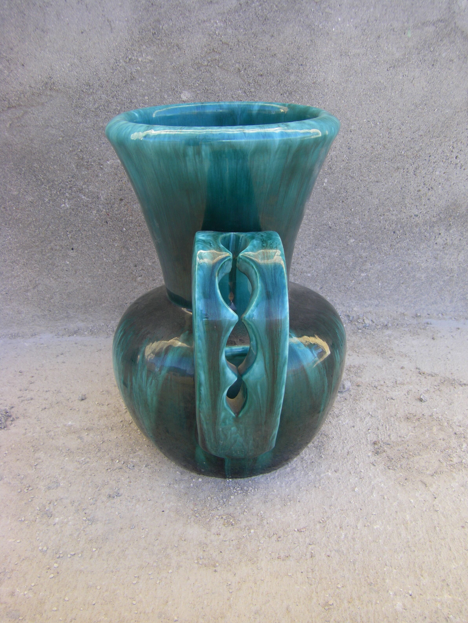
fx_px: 703
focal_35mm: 39
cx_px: 237
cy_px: 316
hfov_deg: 36.8
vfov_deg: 47.9
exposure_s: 1/80
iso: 64
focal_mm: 6.3
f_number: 3.5
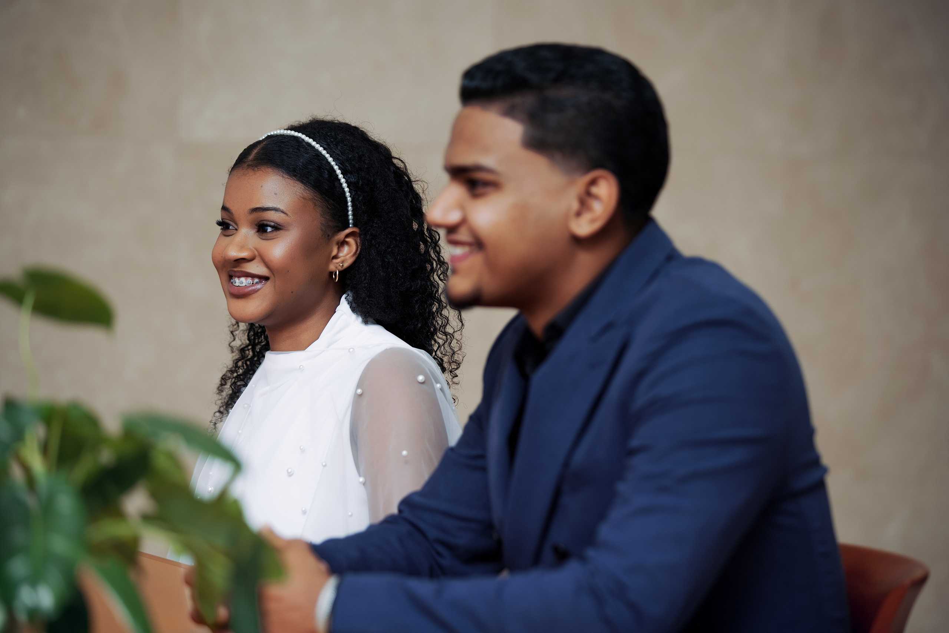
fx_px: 3242
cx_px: 474
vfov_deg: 11.1
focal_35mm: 123
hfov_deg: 16.7
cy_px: 316
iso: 160
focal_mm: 123
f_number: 2.8
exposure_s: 1/160
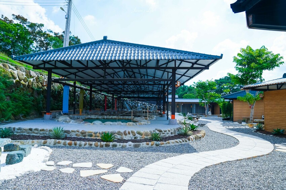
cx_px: 143
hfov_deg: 73.8
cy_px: 95
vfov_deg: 53.1
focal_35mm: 24
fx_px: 191
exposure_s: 1/1250
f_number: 2.8
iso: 100
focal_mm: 24
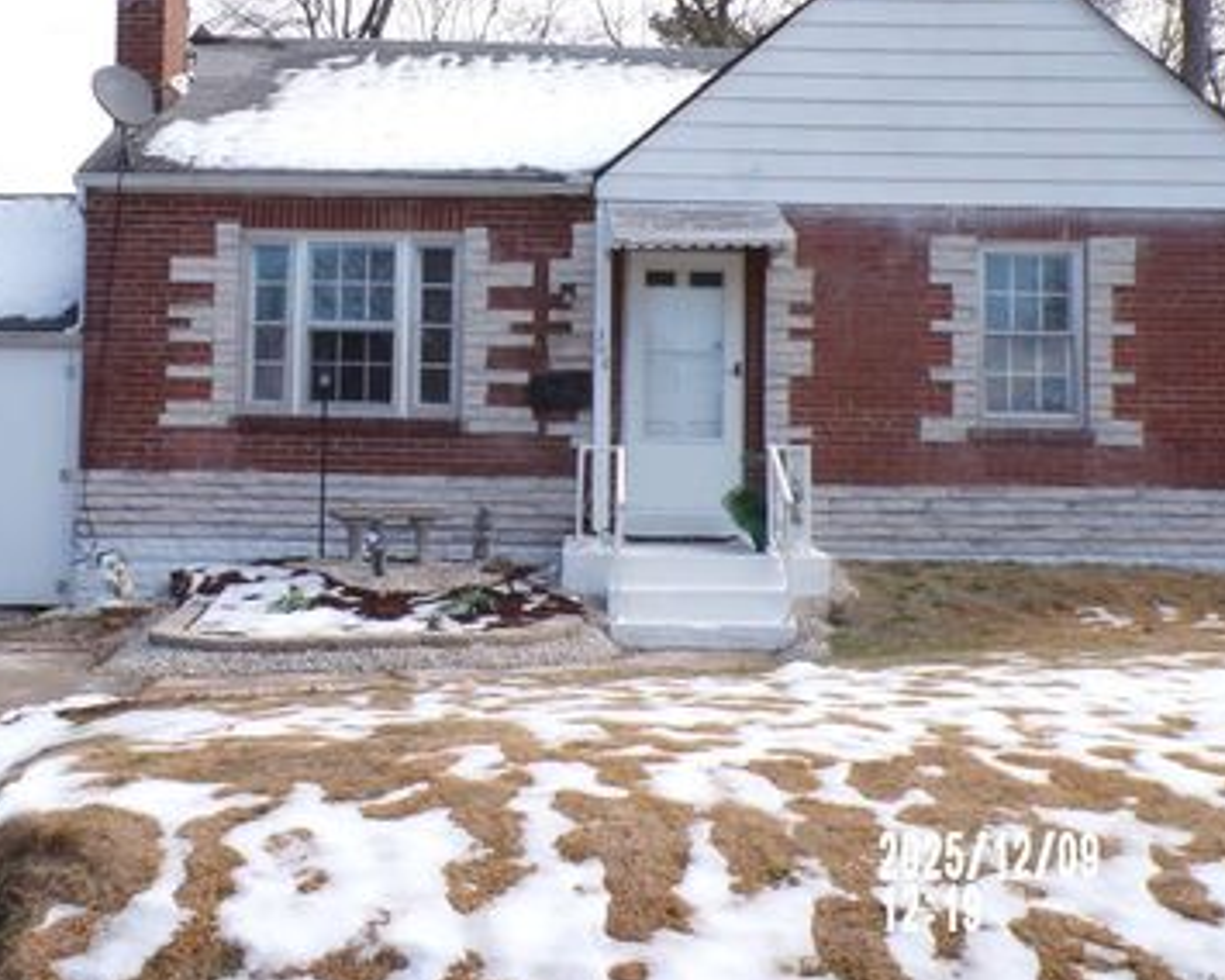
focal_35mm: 44
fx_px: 1595
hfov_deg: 41.9
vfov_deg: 34.0
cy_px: 378
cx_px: 507
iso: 100
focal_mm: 5.8
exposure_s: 1/60
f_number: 8.3
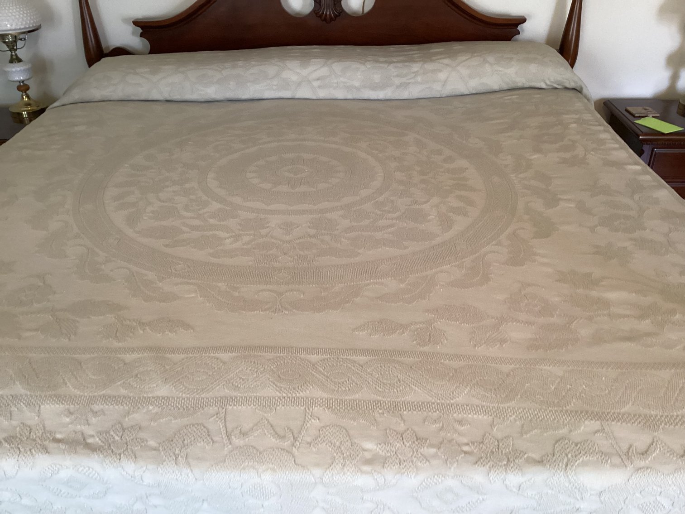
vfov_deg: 45.4
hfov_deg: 58.3
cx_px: 342
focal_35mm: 31
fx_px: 613
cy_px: 257
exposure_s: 1/40
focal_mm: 3.3
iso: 250
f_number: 2.4
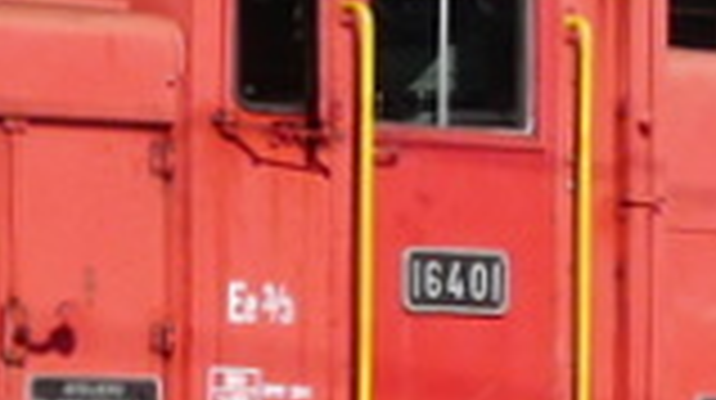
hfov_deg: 4.8
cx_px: -95
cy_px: 112
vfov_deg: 2.7
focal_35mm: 453
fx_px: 8590
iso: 100
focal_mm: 10.8
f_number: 5.6
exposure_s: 1/400
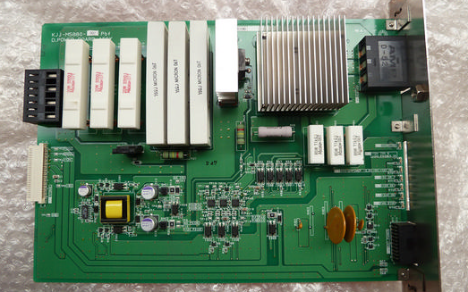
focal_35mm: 27
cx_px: 233
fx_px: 344
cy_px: 146
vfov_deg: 46.0
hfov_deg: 68.4
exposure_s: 1/25
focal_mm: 4.1
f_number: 3.3
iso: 80
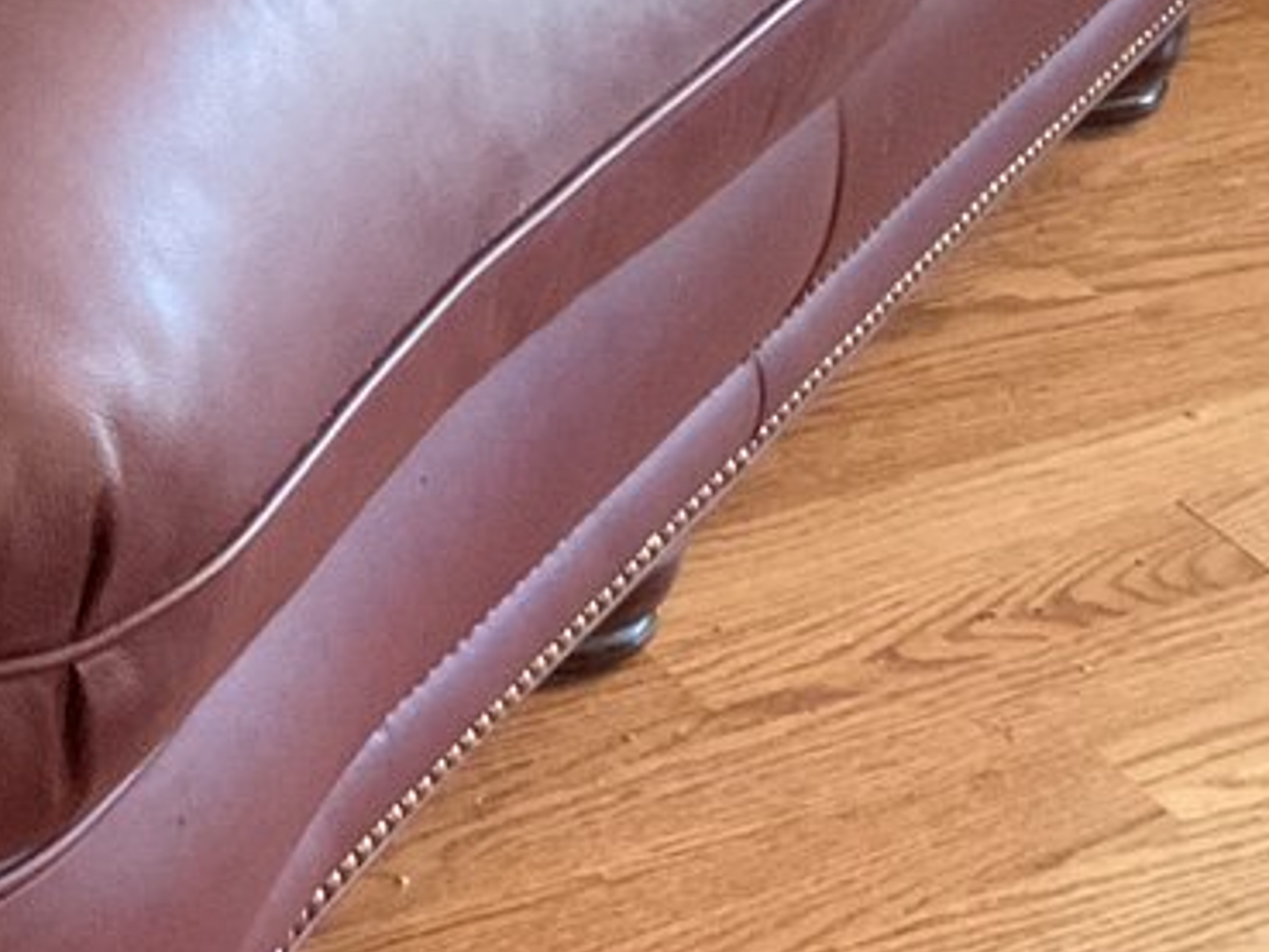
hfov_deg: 15.9
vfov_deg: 12.2
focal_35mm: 119
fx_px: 4364
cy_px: -194
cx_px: -225
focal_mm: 3
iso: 500
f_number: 1.8
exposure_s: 1/30
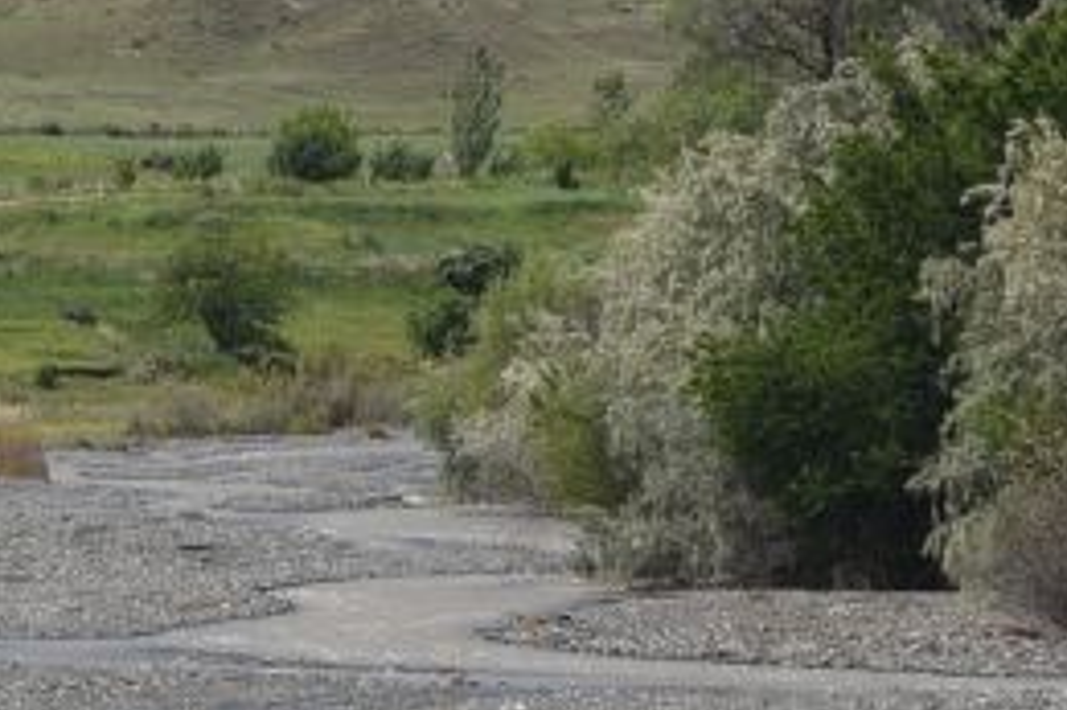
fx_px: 8293
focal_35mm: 280
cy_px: -232
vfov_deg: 4.9
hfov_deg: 7.3
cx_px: -115
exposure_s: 1/500
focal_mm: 56
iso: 125
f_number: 8
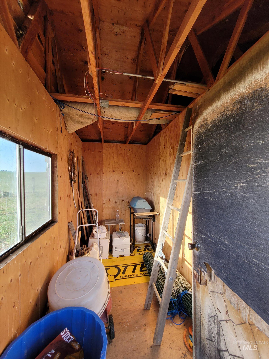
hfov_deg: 89.9
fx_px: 135
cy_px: 180
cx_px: 134
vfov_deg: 106.2
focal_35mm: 13
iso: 50
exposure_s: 1/60
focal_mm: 1.74
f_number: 2.2
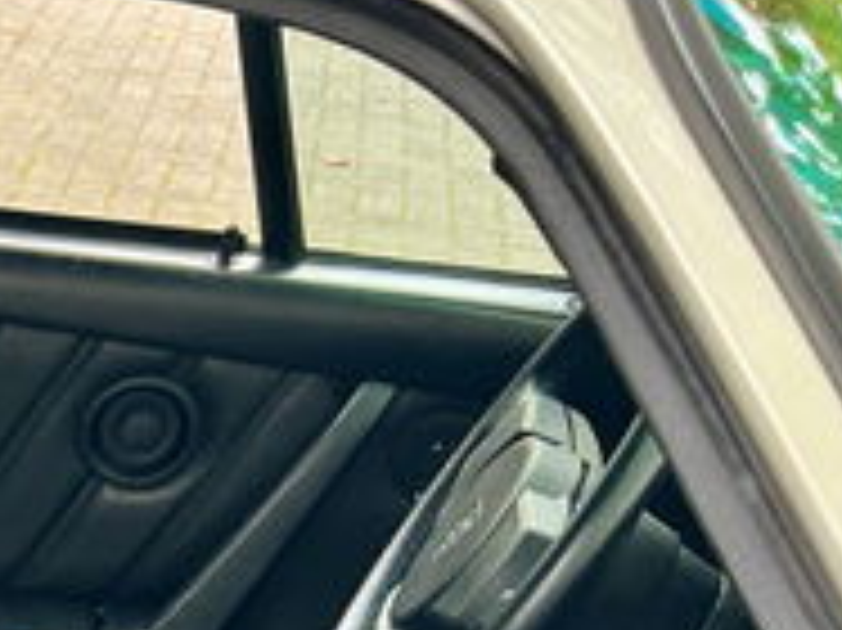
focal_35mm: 107
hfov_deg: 15.0
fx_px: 2601
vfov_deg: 12.3
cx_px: -833
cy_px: 1228
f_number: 1.5
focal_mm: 5.7
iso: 125
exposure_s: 1/103
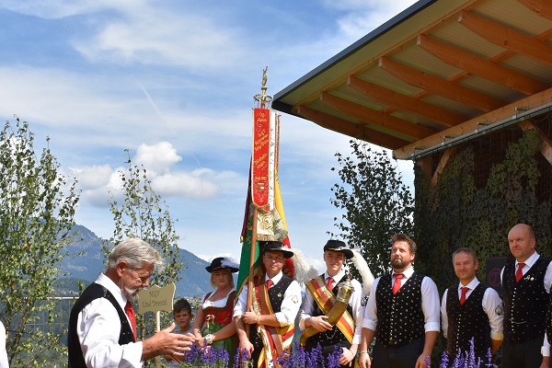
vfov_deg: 22.3
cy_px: 213
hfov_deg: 33.0
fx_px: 931
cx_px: 313
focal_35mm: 61
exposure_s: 1/640
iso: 400
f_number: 13
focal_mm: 27
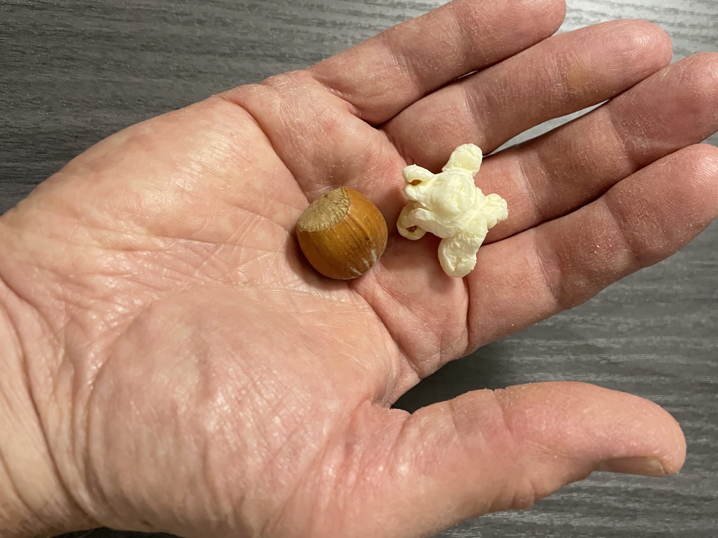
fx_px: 643
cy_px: 273
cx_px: 384
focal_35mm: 31
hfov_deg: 58.3
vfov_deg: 45.4
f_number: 1.6
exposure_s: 1/60
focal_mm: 4.2
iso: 320
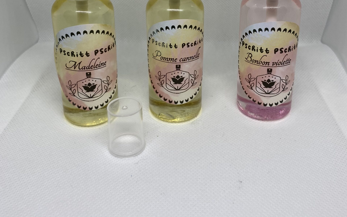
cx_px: 174
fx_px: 350
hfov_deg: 52.7
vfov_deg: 33.5
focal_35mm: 37
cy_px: 44
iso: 32
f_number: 1.8
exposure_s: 1/190
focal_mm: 4.25
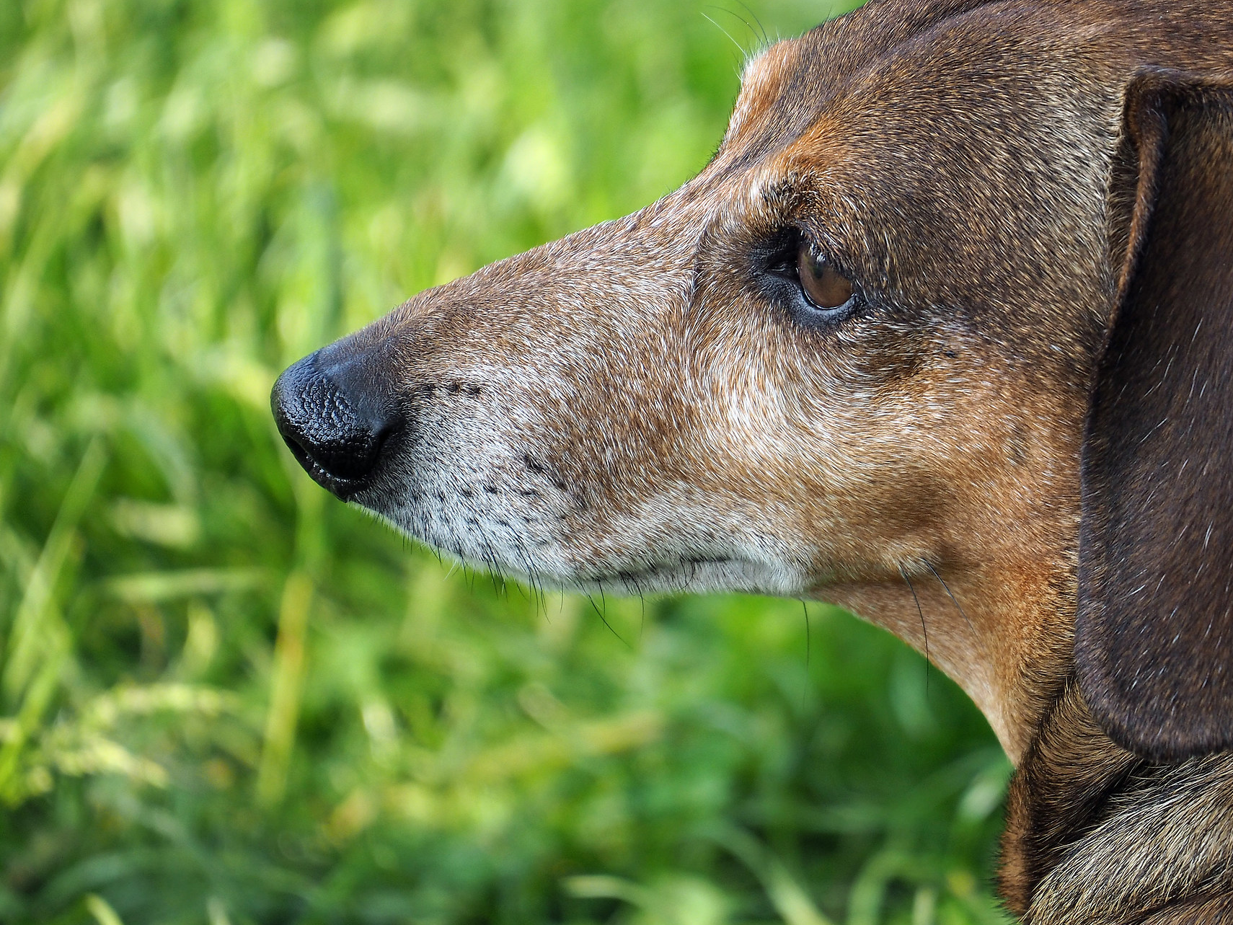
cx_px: 831
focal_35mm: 421
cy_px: 348
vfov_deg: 3.5
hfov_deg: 4.7
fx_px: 14998
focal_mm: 150
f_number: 5.6
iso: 320
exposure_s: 1/250
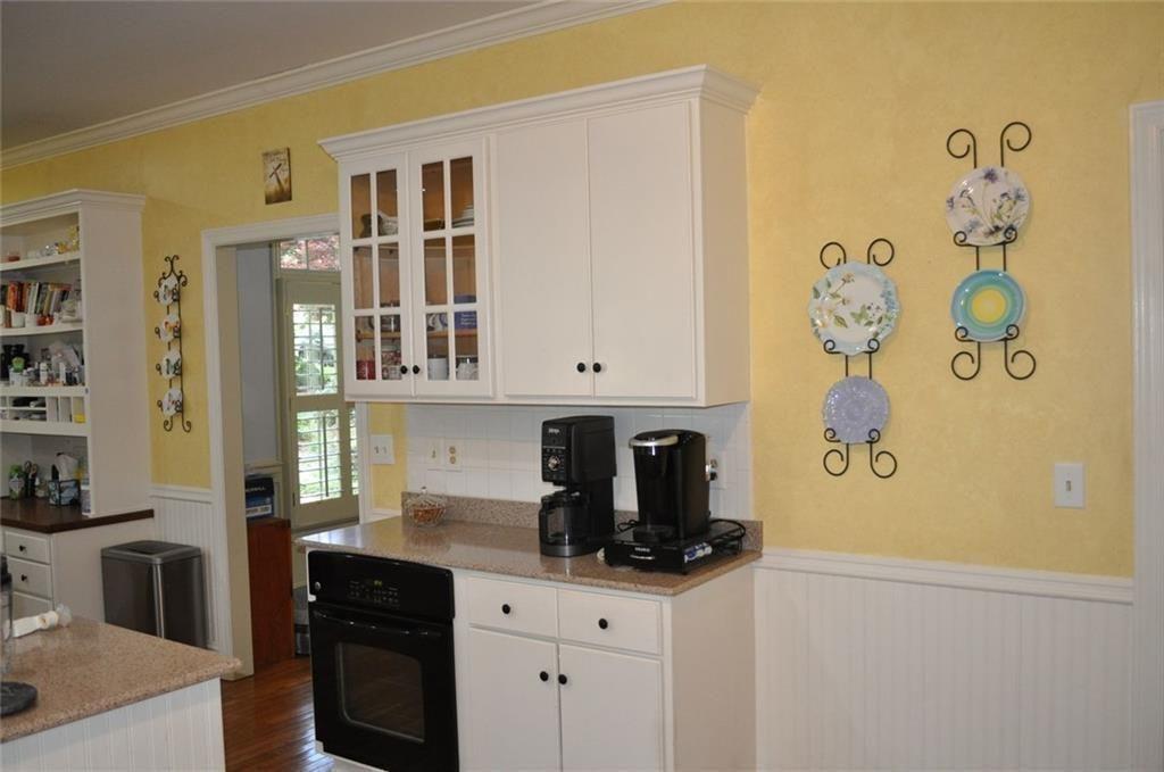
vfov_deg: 39.8
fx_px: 1065
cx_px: 582
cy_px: 386
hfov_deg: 57.3
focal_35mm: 33
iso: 800
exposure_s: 1/80
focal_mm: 22
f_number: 3.8
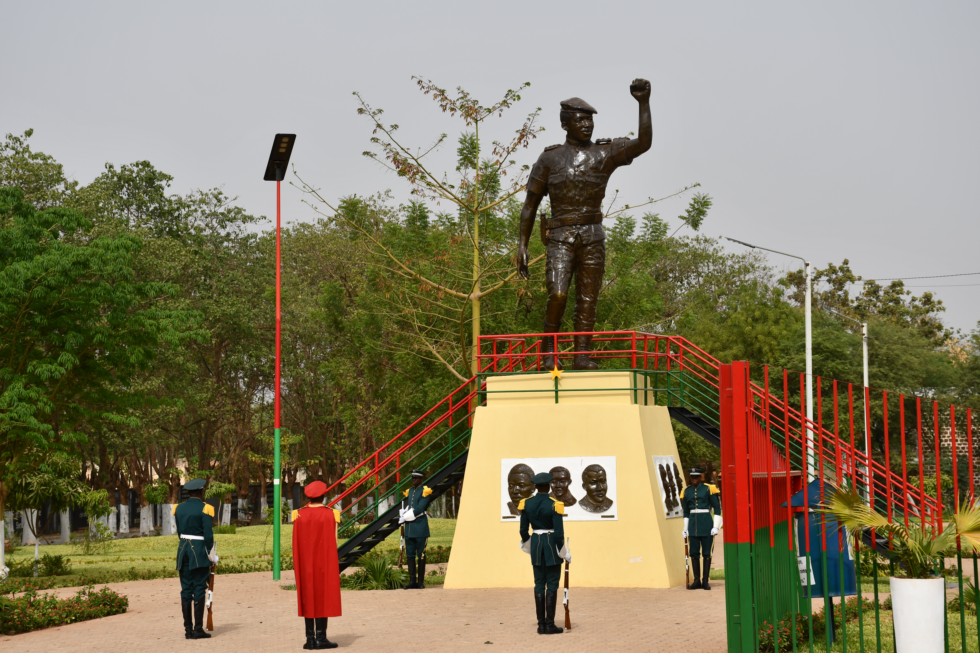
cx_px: 490
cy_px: 326
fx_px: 2450
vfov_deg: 15.2
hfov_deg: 22.6
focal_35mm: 90
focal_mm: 60
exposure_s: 1/320
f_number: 9
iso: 100
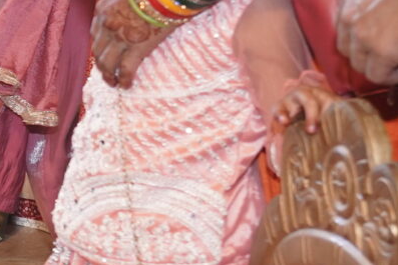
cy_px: -204
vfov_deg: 6.7
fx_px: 2212
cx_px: -439
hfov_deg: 9.5
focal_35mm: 200
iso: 1000
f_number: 4
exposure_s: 1/125
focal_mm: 31
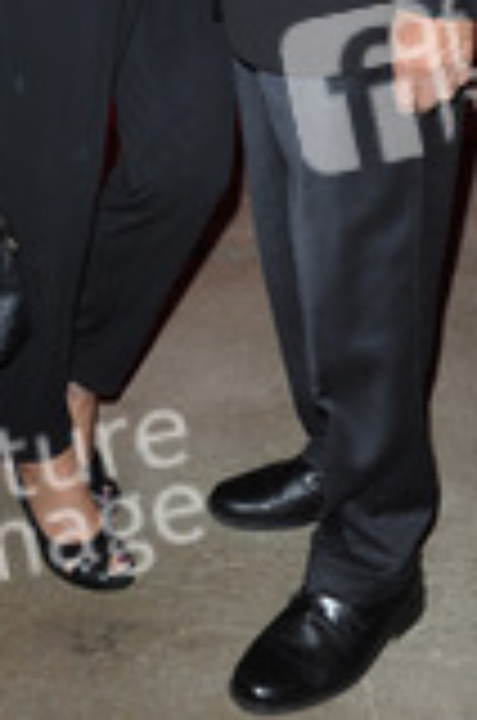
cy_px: -158
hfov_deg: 15.9
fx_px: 1697
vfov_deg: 22.0
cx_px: 104
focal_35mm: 85
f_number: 5.6
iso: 1600
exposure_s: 1/40
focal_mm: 34
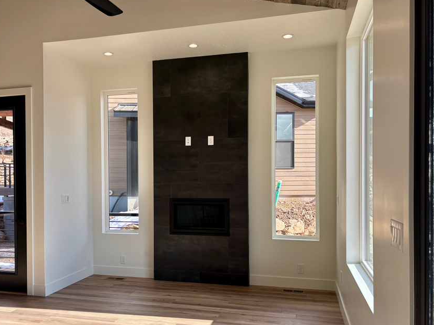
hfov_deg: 56.6
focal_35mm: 32
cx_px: 185
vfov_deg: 44.0
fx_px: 401
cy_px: 185
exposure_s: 1/594
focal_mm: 5.96
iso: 50
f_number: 1.6
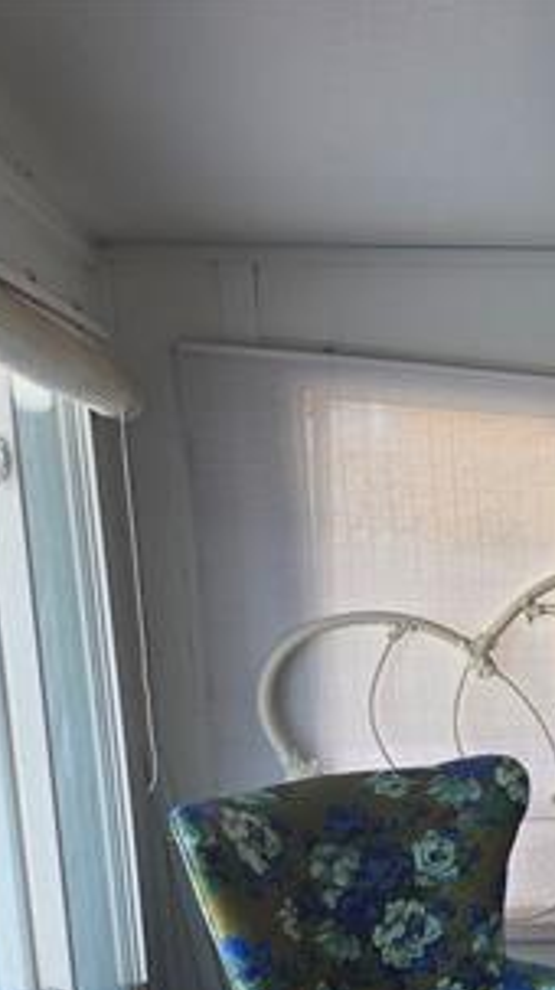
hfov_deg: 18.0
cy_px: 778
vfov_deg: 37.9
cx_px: 1002
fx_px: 1389
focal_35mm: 53
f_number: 1.8
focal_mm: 5.4
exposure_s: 1/120
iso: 50
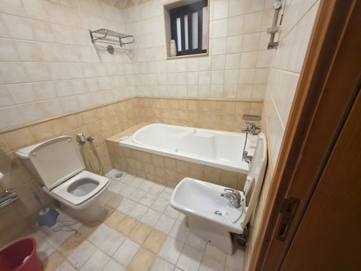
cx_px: 180
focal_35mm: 13
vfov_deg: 89.9
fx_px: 136
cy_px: 136
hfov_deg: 106.2
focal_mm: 2.2
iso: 160
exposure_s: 1/50
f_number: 1.9
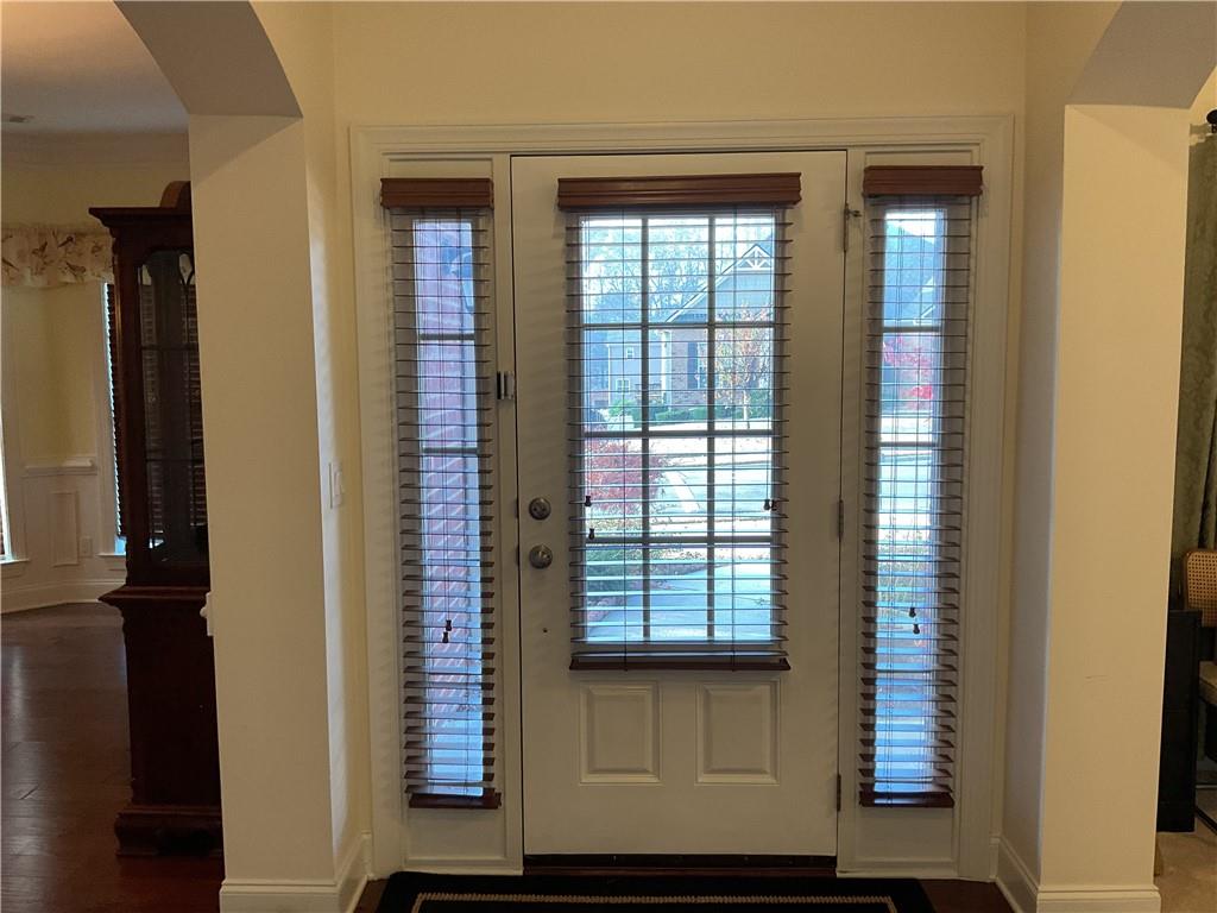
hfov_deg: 61.7
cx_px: 608
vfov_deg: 48.2
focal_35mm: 29
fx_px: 1020
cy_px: 456
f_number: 1.8
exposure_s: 1/60
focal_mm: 3
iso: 64
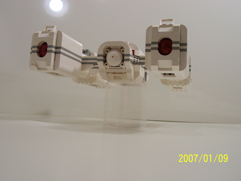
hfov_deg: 50.1
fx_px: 258
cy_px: 90
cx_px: 120
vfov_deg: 38.7
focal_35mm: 37
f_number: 2.8
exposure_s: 1/60
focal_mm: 5.6
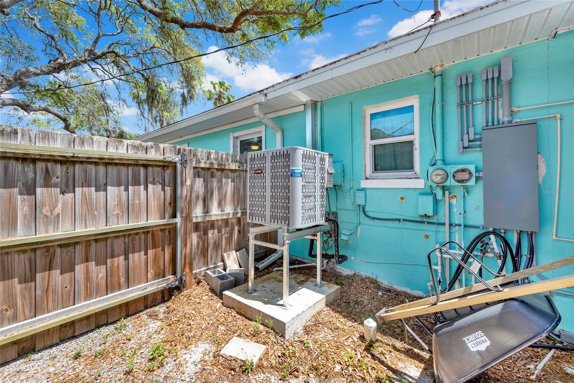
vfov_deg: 81.2
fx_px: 223
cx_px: 287
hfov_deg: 104.2
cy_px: 192
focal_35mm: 14
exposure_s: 1/500
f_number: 6.3
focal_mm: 14
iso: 250
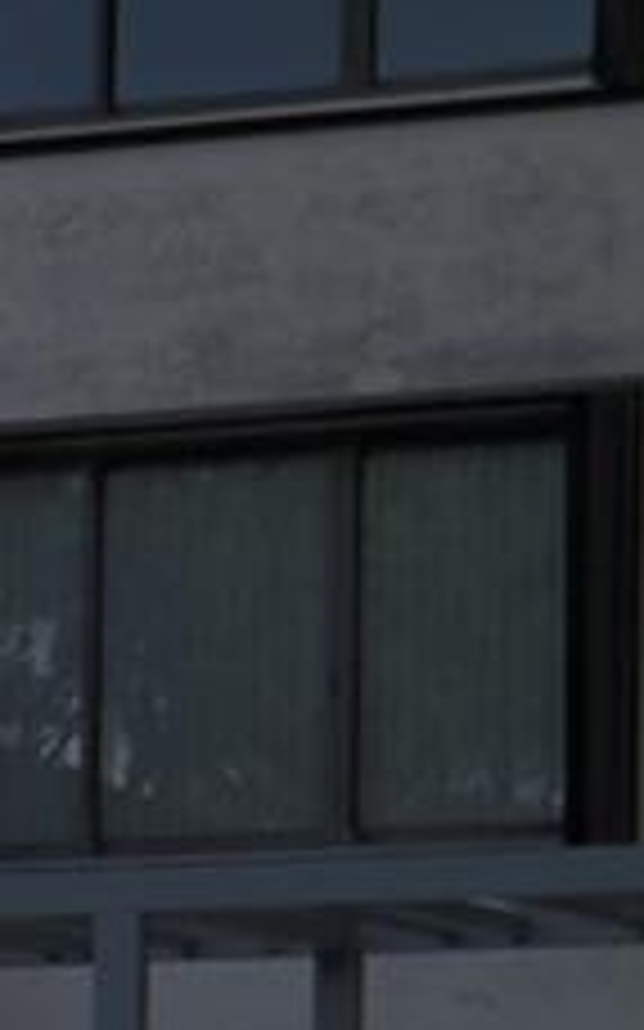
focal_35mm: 271
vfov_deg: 7.6
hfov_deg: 4.2
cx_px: -2774
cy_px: 1727
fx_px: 7615
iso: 100
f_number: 5
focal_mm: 25
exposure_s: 1/180
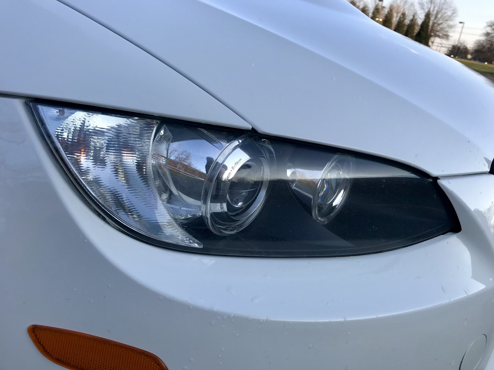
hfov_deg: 63.4
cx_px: 247
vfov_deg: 49.7
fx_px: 400
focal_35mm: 28
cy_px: 185
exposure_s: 1/544
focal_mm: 3.99
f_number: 1.8
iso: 20
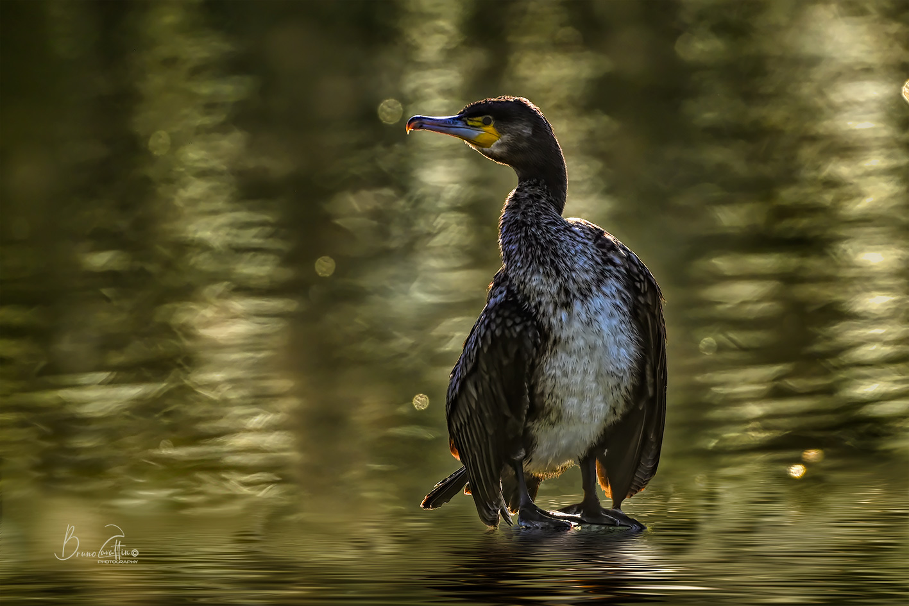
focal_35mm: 750
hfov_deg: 2.7
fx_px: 18938
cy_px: 303
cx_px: 454
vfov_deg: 1.8
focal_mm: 500
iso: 640
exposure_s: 1/2000
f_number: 6.3
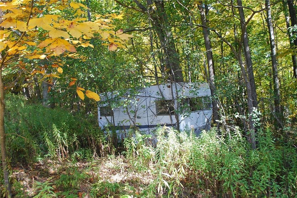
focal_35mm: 27
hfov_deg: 67.4
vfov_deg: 48.0
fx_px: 223
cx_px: 148
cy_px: 99
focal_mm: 18
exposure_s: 1/80
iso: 200
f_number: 5
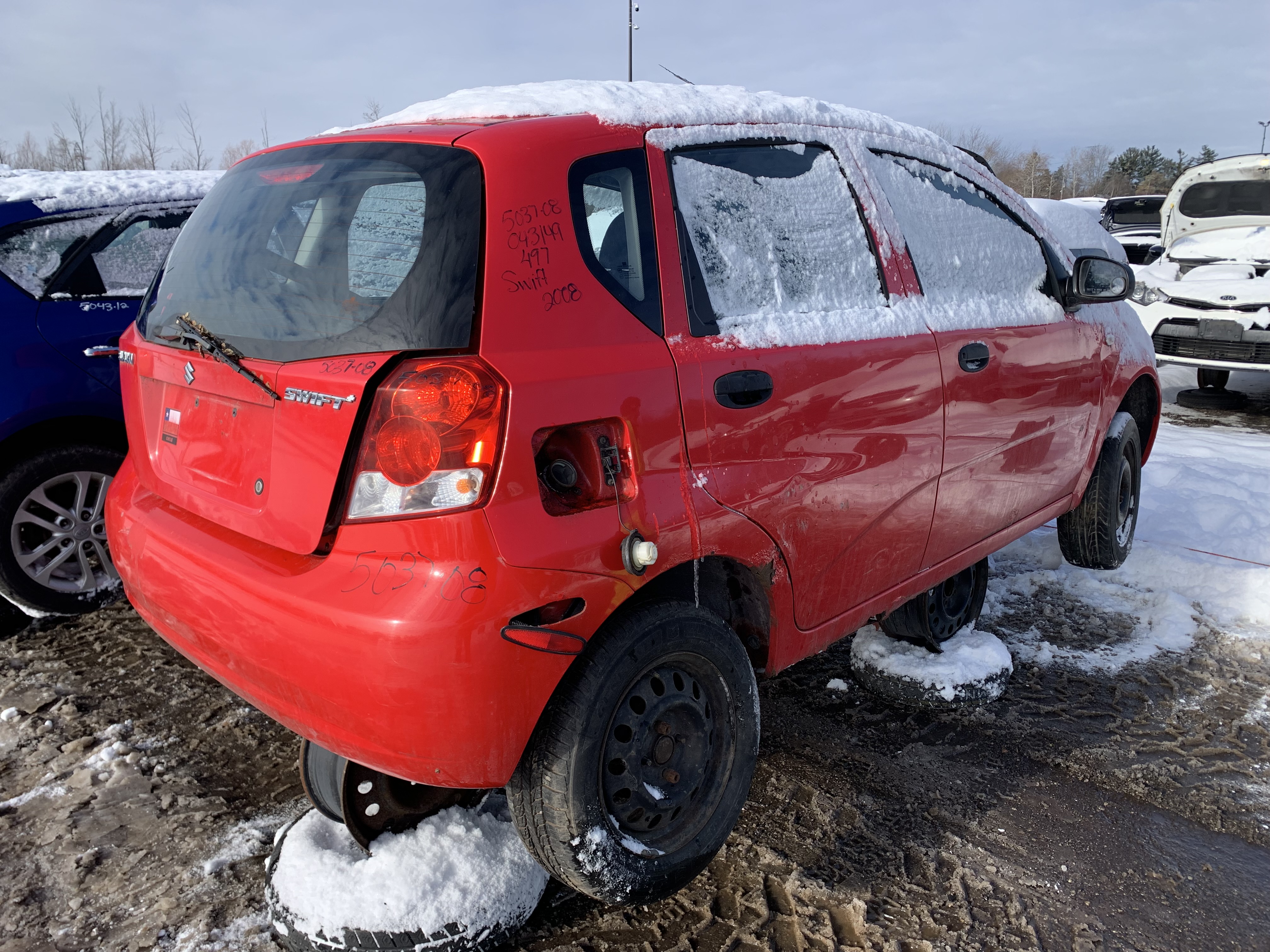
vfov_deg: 53.1
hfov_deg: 67.3
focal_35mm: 26
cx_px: 635
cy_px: 476
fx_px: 954
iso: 25
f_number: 1.8
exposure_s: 1/1536
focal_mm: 4.25
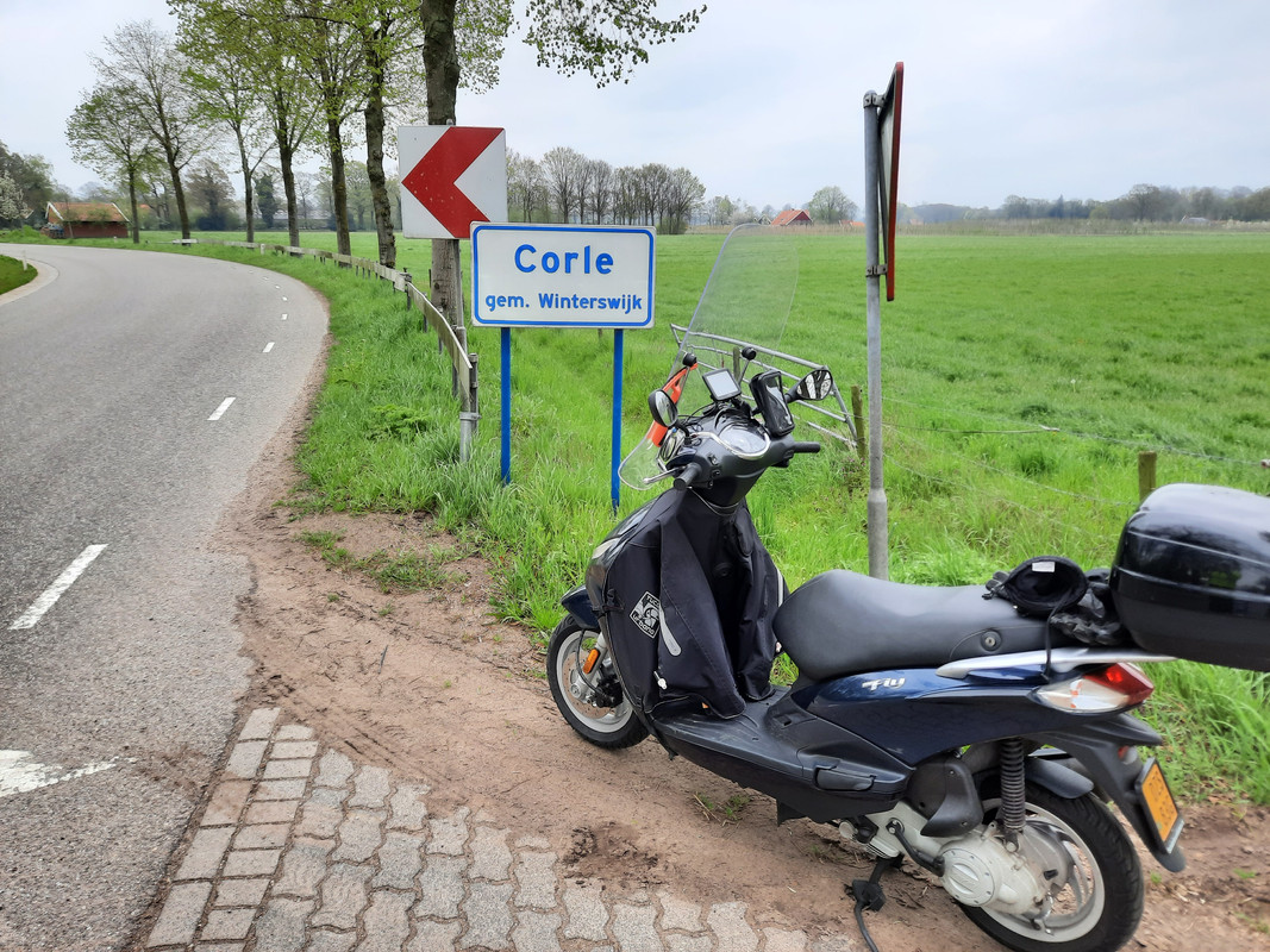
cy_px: 476
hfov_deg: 69.4
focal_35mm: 25
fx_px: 917
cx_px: 635
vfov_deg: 54.9
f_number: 2
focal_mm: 4.6
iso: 32
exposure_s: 1/302
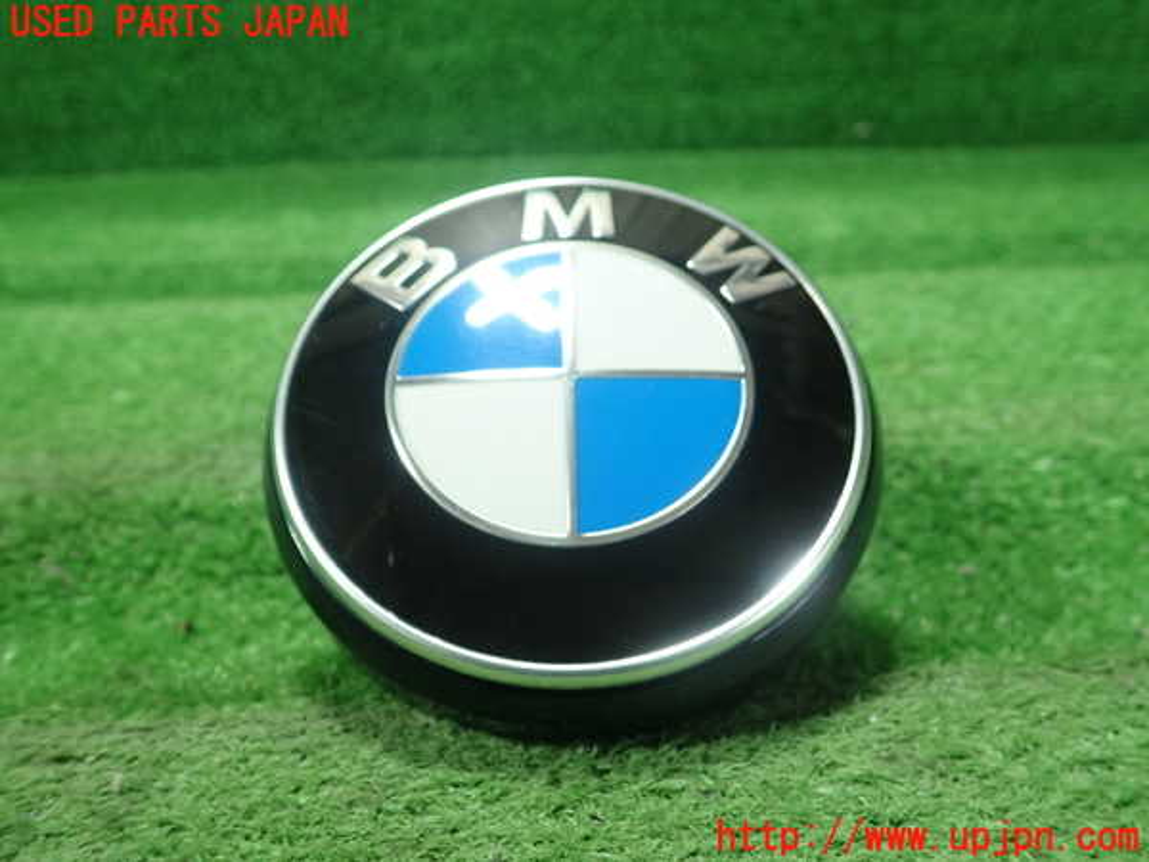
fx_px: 996
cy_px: 431
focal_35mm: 30
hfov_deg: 60.0
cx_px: 574
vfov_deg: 46.8
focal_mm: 5.5
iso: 400
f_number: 2.3
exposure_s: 1/125
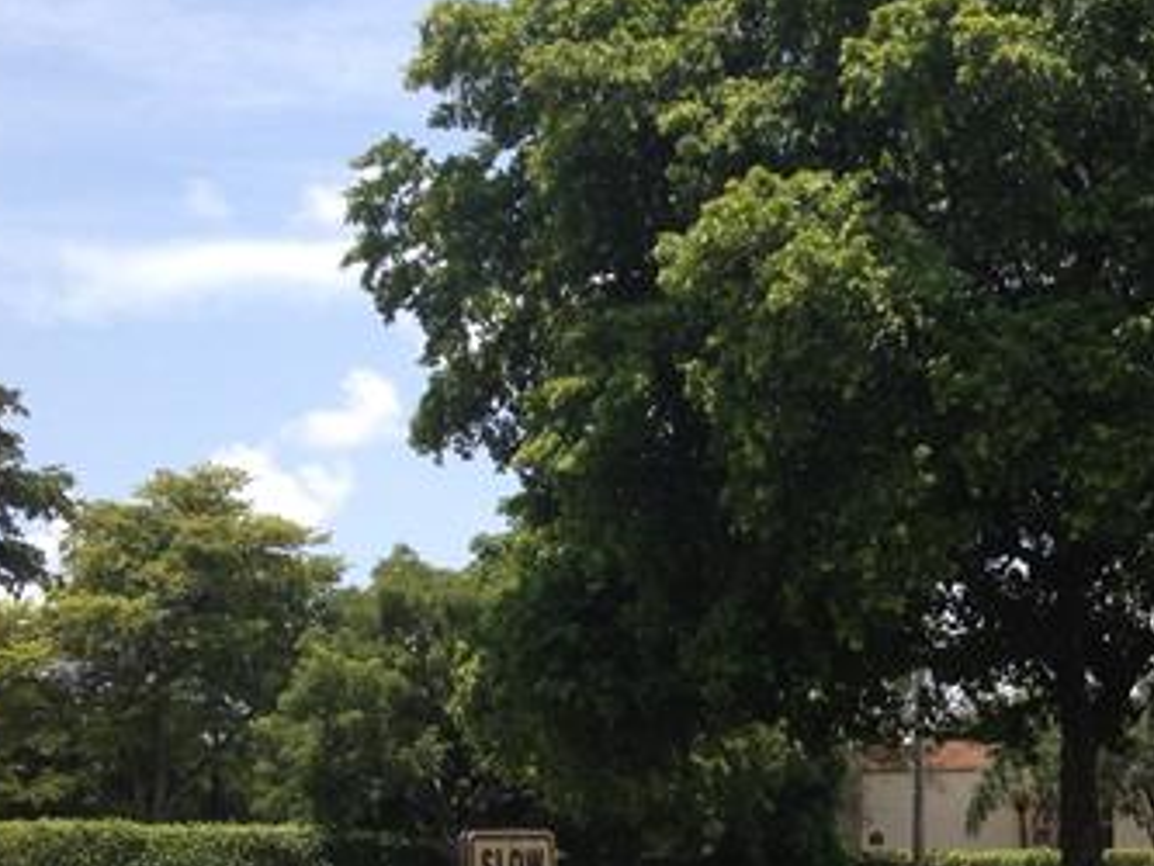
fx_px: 2801
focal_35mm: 84
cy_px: 696
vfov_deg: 17.4
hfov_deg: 22.0
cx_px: 1279
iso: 64
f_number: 2.4
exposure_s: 1/1151
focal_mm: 4.28
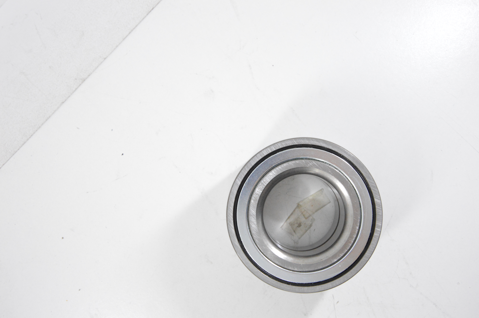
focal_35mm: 48
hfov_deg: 41.1
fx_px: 638
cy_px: 159
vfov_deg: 28.0
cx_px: 240
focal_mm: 32
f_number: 7.1
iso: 3200
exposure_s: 1/100
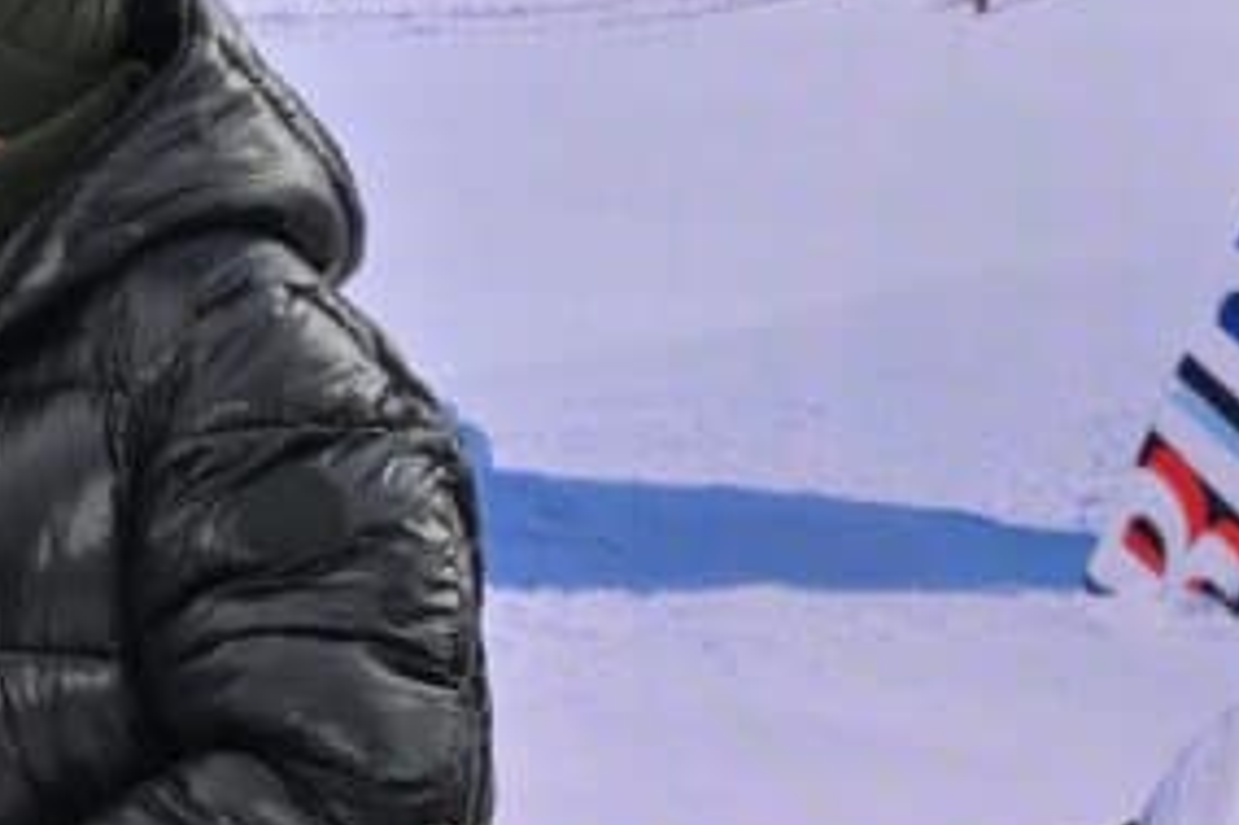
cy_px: 142
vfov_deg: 7.2
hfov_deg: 10.3
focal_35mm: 191
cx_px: -729
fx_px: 6570
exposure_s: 1/200
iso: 32
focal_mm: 53
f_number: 6.3
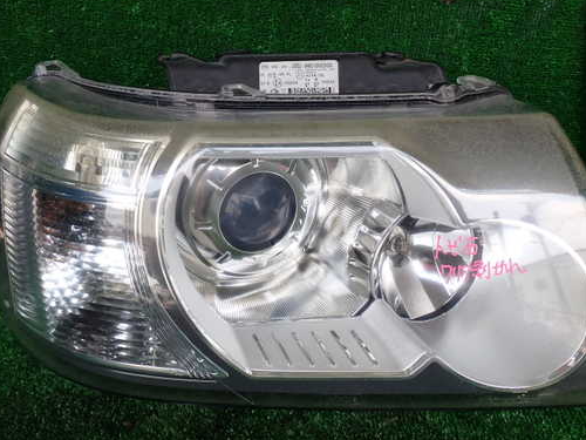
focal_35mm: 36
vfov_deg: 39.6
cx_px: 304
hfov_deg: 51.3
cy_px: 209
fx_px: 609
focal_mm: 5.4
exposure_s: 1/100
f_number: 3.2
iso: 100
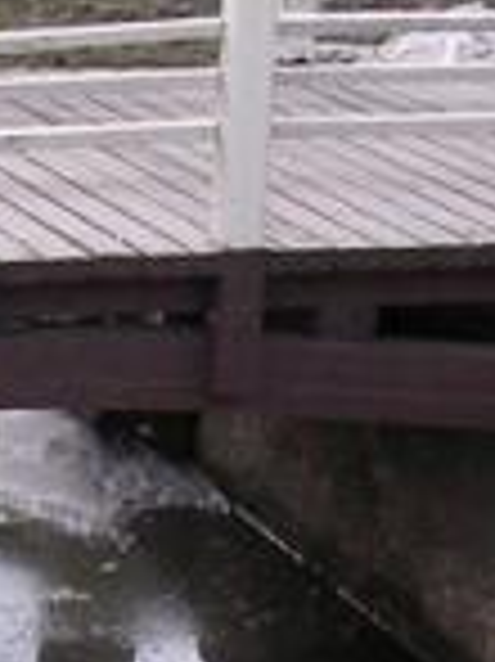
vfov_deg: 9.5
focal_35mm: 207
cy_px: 700
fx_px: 3952
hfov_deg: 7.1
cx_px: -148
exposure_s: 1/302
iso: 100
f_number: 2.8
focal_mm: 5.8
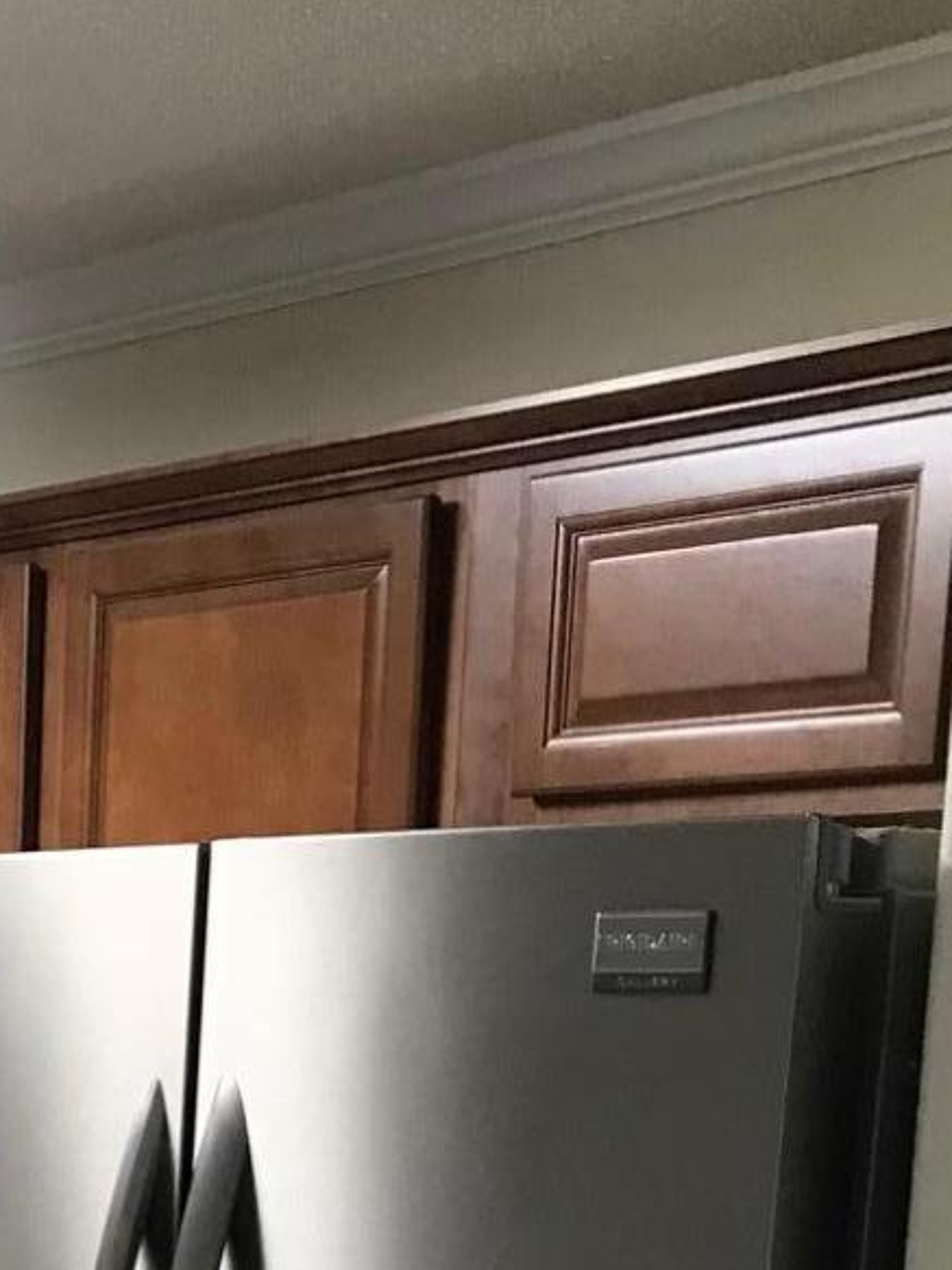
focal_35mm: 96
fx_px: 3522
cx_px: -274
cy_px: 1921
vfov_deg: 18.1
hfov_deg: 14.7
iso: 40
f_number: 1.8
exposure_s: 1/24
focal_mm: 3.99
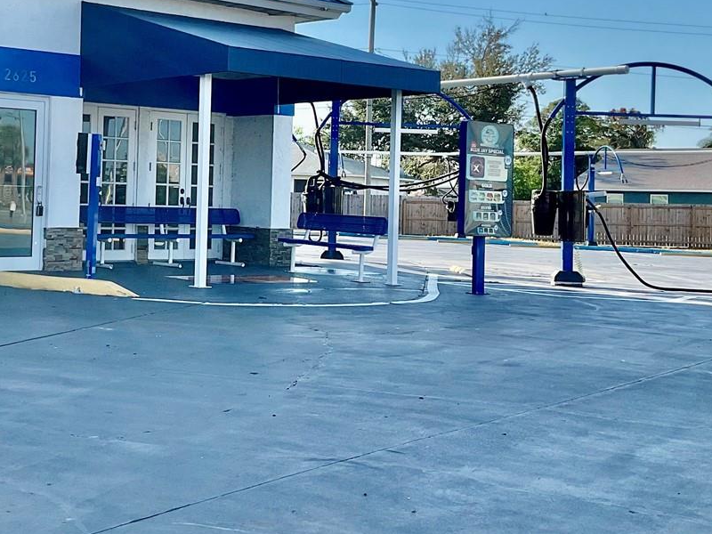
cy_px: 153
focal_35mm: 58
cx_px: 212
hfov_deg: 32.8
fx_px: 1193
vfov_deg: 25.0
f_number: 1.8
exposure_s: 1/1912
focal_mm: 3
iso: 16
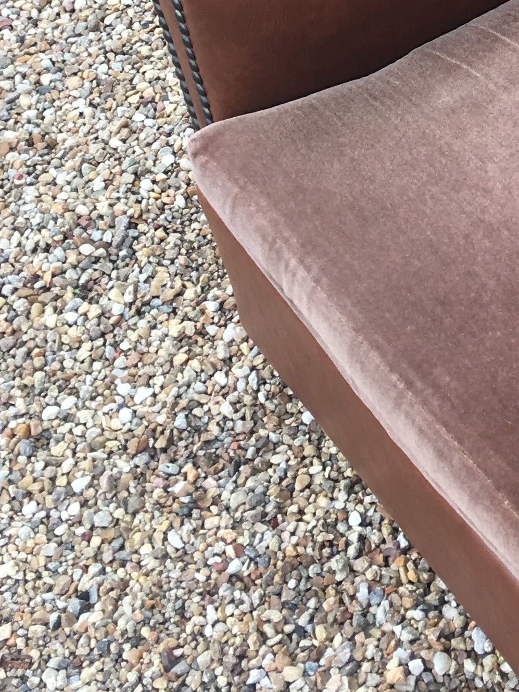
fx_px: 1759
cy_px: -101
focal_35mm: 88
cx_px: 730
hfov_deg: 15.7
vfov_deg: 21.0
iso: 25
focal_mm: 4.15
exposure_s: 1/110
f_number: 2.2
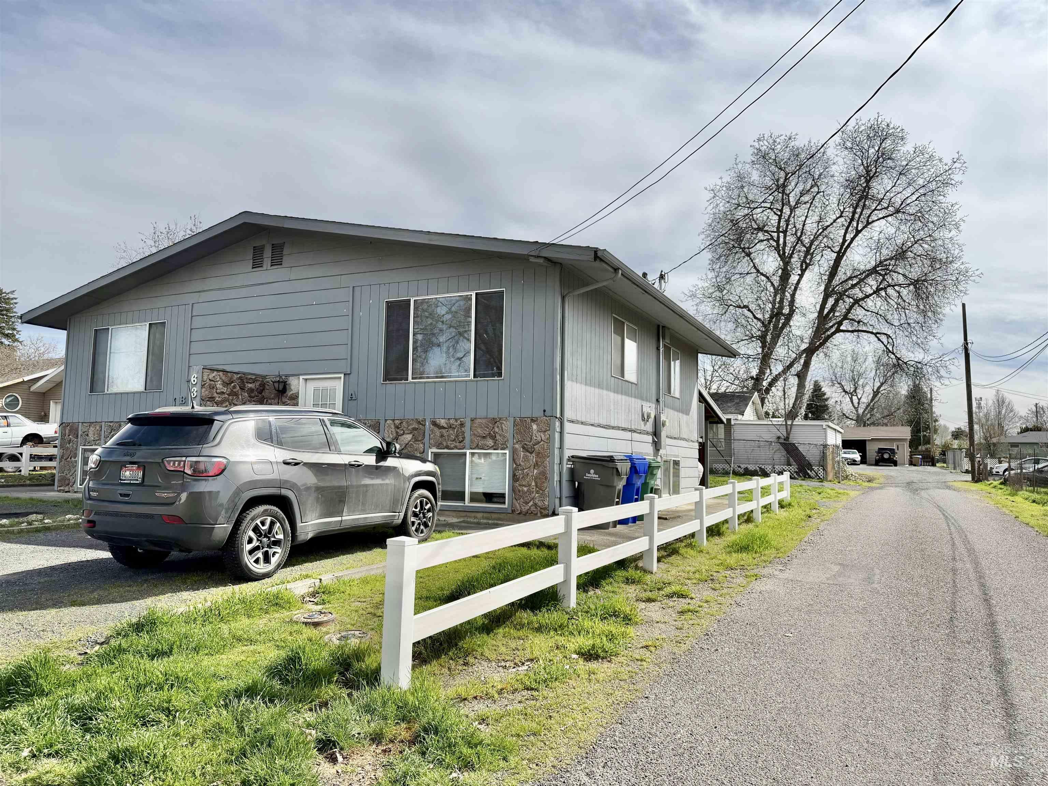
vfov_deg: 56.8
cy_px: 393
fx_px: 727
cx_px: 524
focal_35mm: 24
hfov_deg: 71.6
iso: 100
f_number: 1.78
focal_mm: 6.76
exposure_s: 1/6173
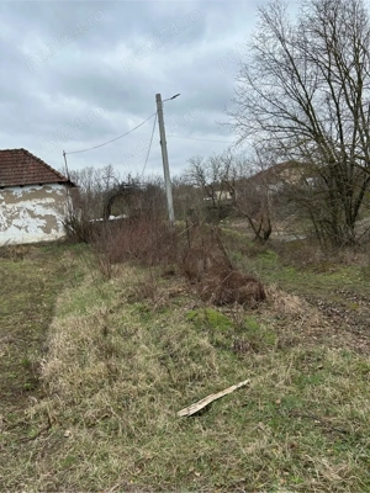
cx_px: 185
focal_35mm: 26
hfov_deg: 53.1
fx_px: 371
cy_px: 246
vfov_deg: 67.3
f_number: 1.5
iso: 50
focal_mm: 5.7
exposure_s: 1/1029
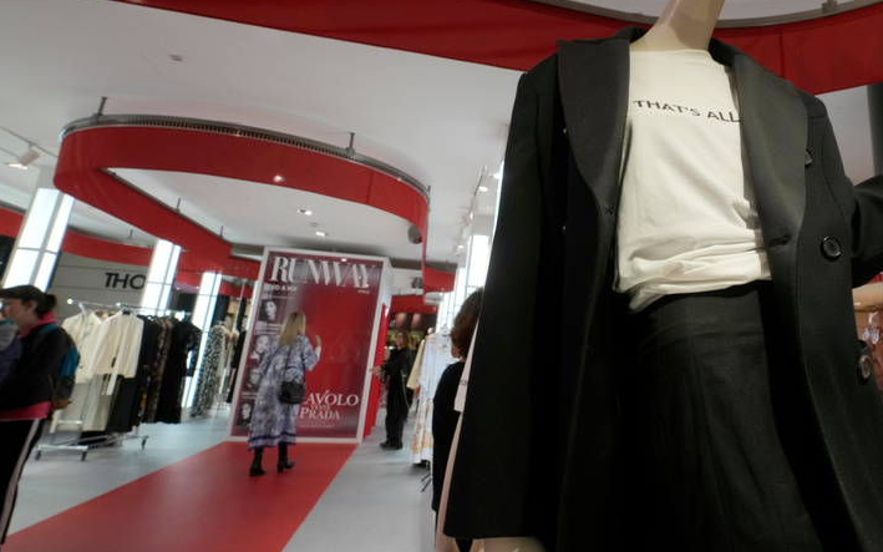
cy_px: 202
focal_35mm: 25
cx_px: 605
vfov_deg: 48.7
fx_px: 602
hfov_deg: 70.0
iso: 1250
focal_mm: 17
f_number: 11
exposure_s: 1/50
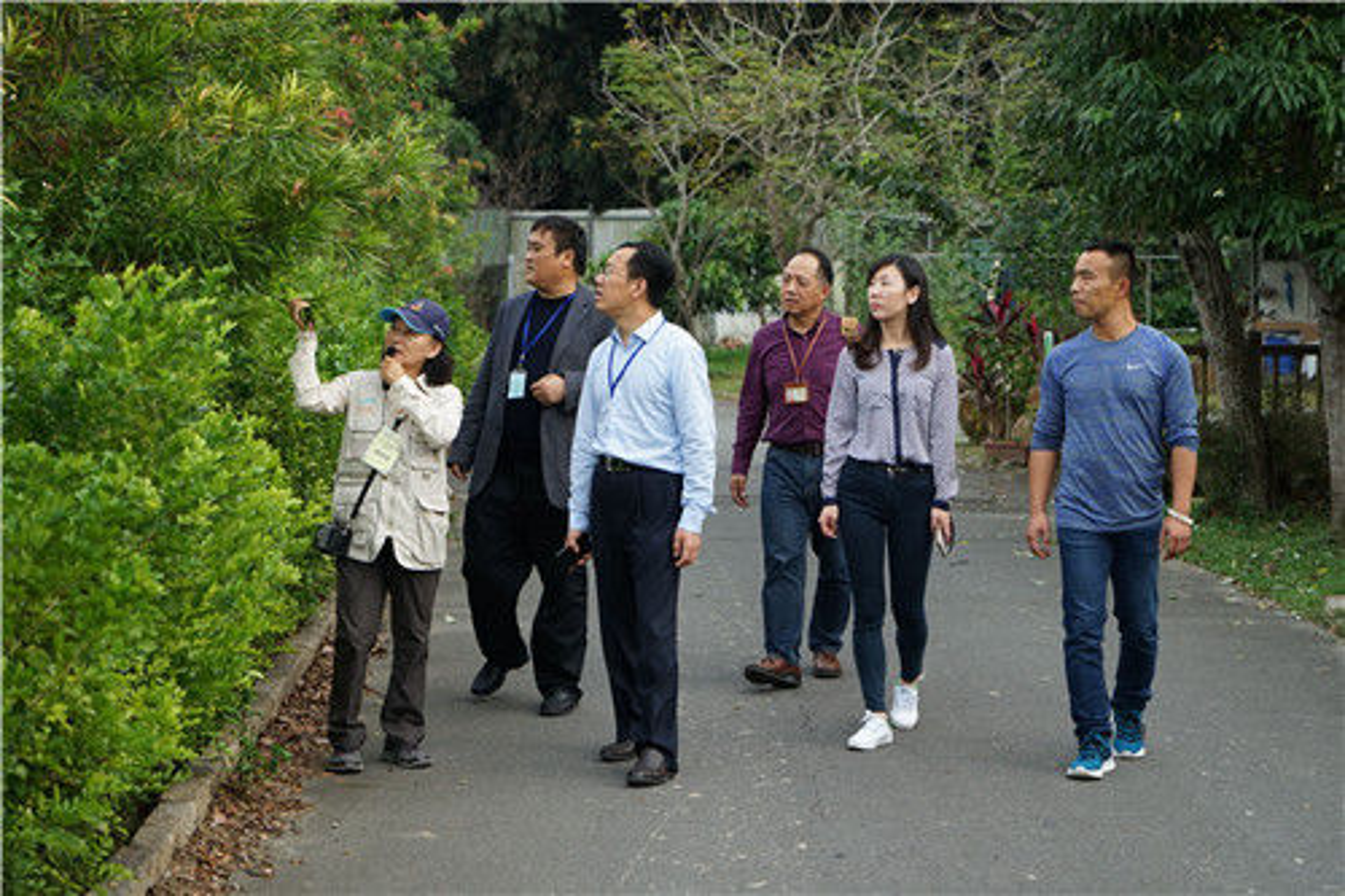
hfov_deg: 29.7
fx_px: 2540
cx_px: 672
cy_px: 448
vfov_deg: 20.0
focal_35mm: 68
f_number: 5
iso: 500
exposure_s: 1/500
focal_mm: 68
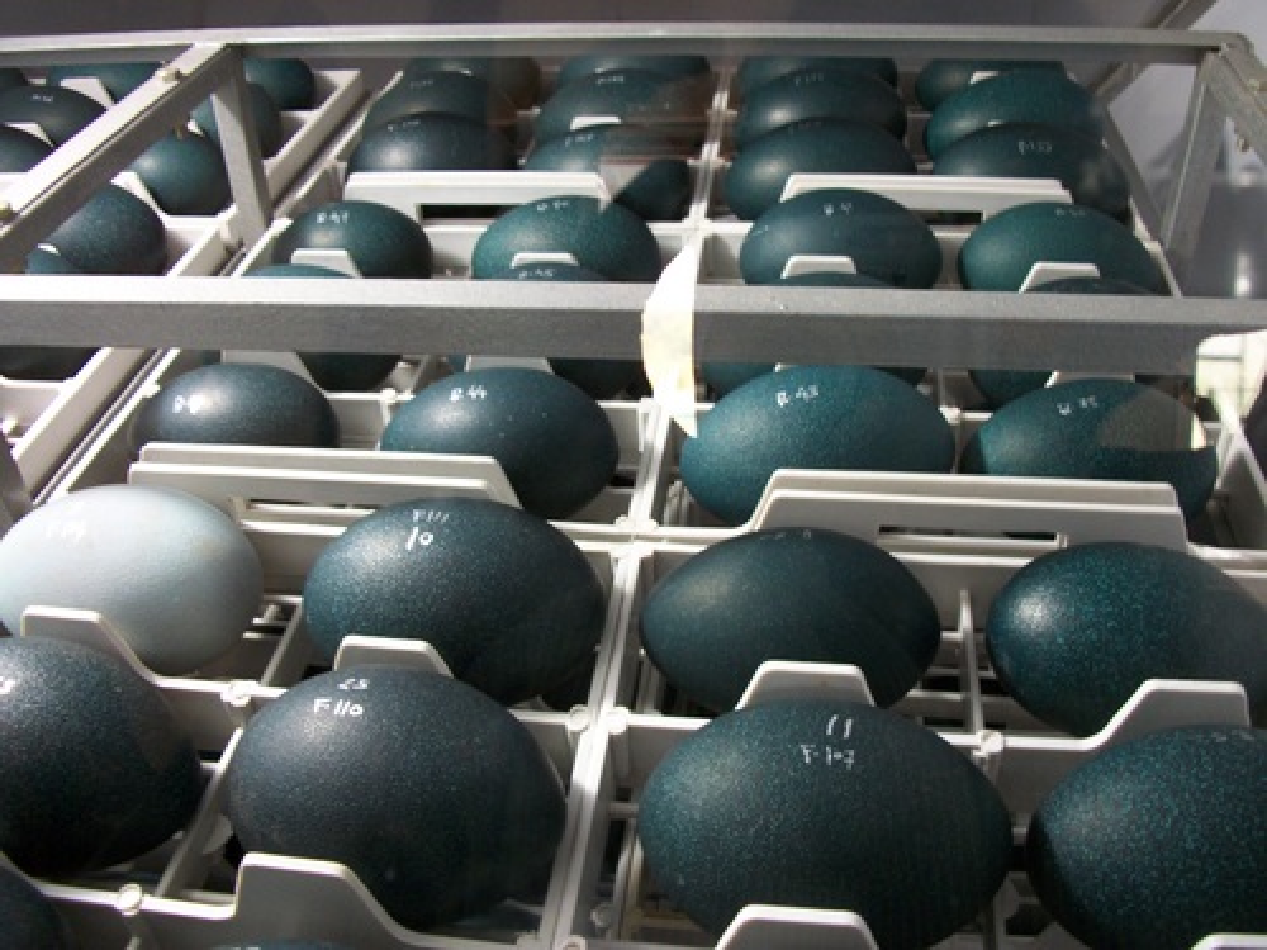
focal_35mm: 32
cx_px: 634
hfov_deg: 56.8
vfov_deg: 44.2
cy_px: 475
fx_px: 1171
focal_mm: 5.7
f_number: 2.9
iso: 174
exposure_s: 1/8
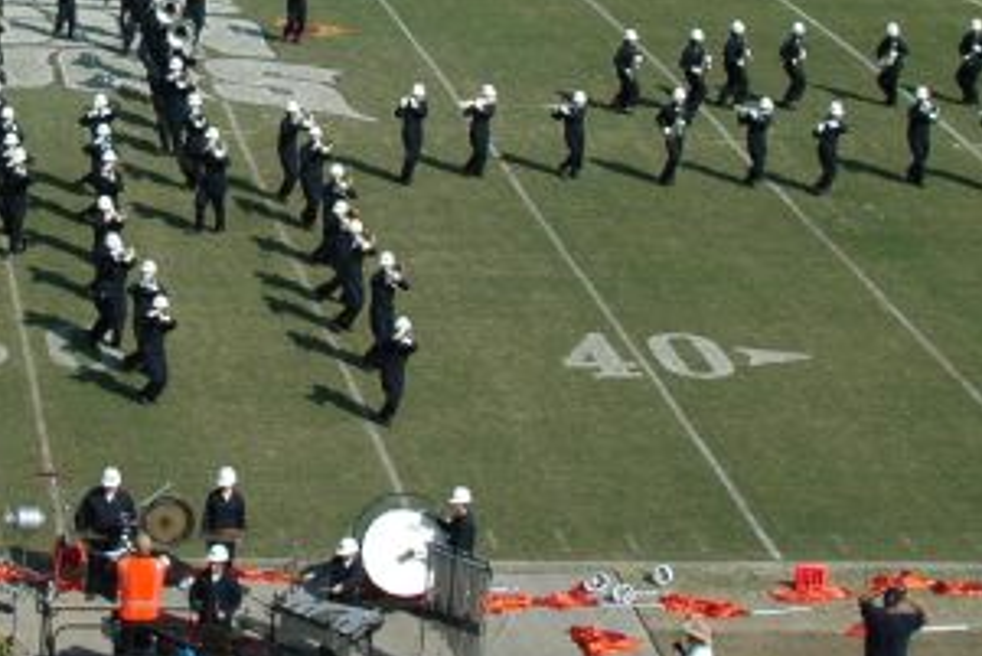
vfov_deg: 12.1
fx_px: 3056
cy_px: -23
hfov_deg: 17.9
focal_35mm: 112
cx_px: 49
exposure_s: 1/400
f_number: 10
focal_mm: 22
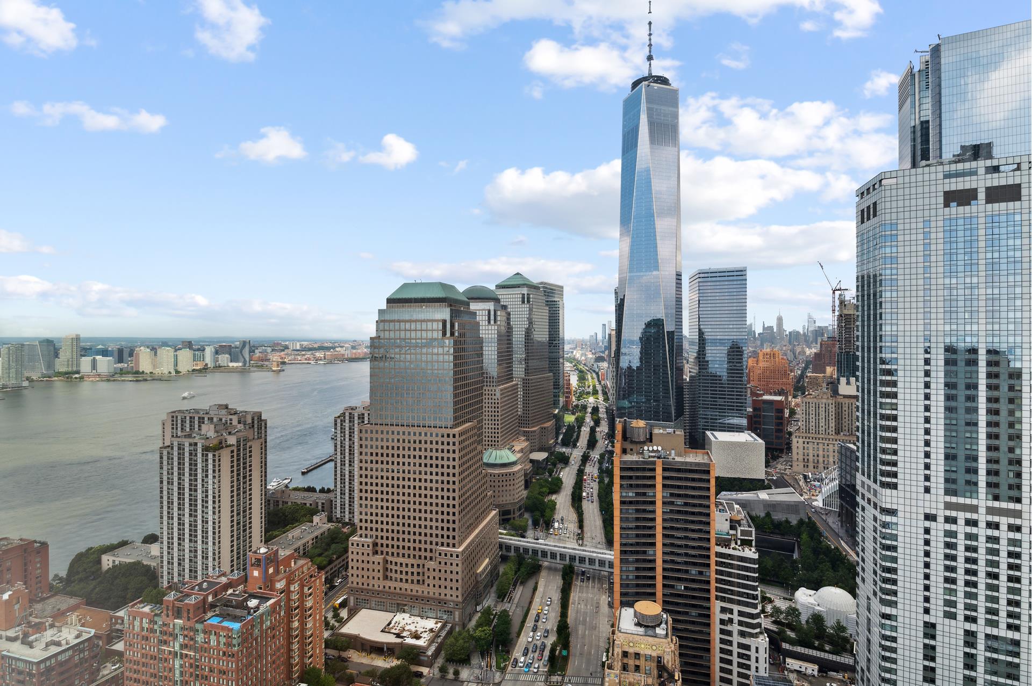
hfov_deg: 93.3
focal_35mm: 17
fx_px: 487
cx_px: 516
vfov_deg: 70.4
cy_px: 343
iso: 640
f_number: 14
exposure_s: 1/320
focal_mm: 17
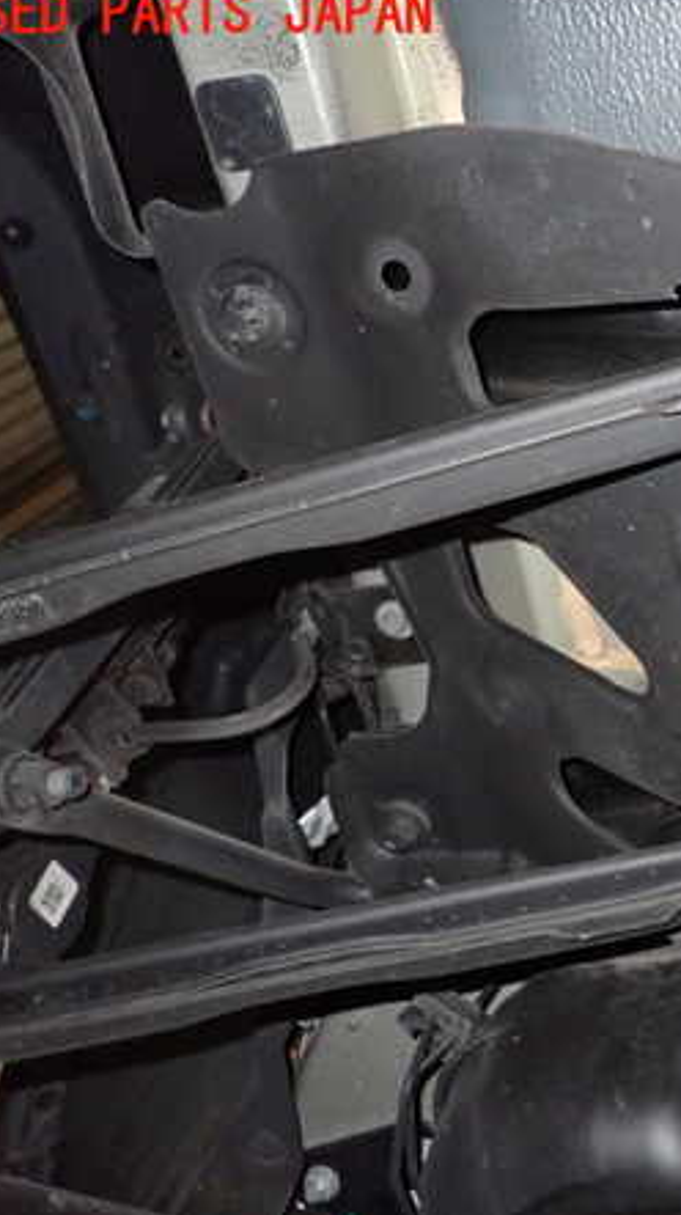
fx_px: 1190
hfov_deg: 28.8
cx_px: 758
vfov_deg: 54.0
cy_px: 599
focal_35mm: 37
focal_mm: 4.5
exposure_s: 1/30
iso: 800
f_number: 5.6
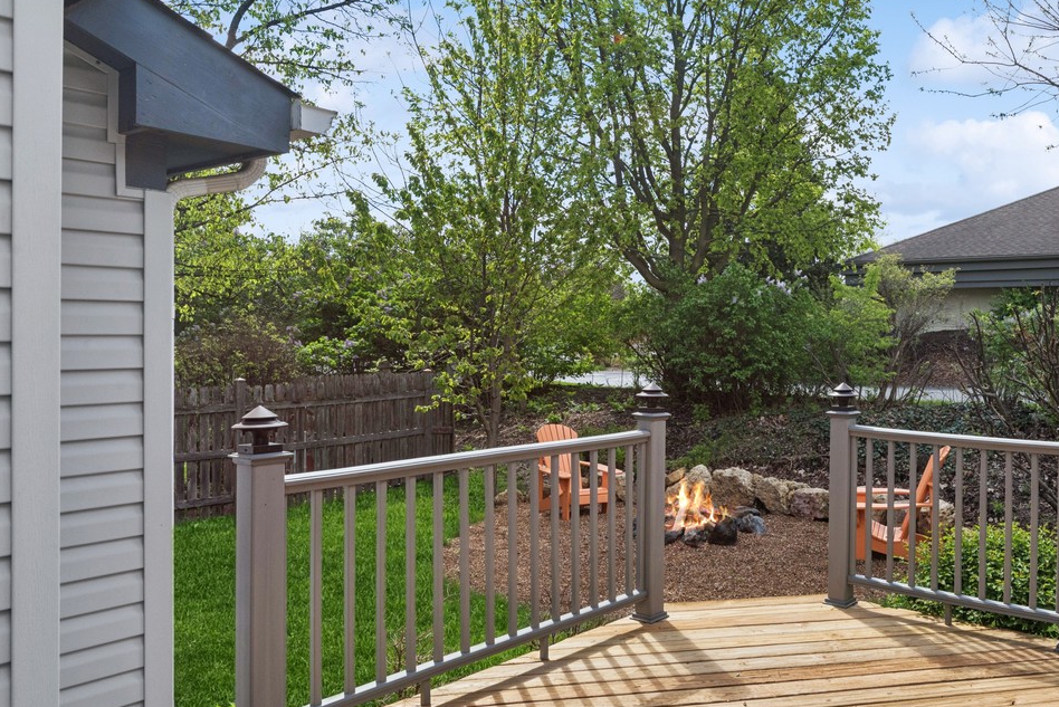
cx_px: 751
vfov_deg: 45.0
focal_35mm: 29
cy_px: 374
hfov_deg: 61.2
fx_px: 853
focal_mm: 17
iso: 200
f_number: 11
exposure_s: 1/250
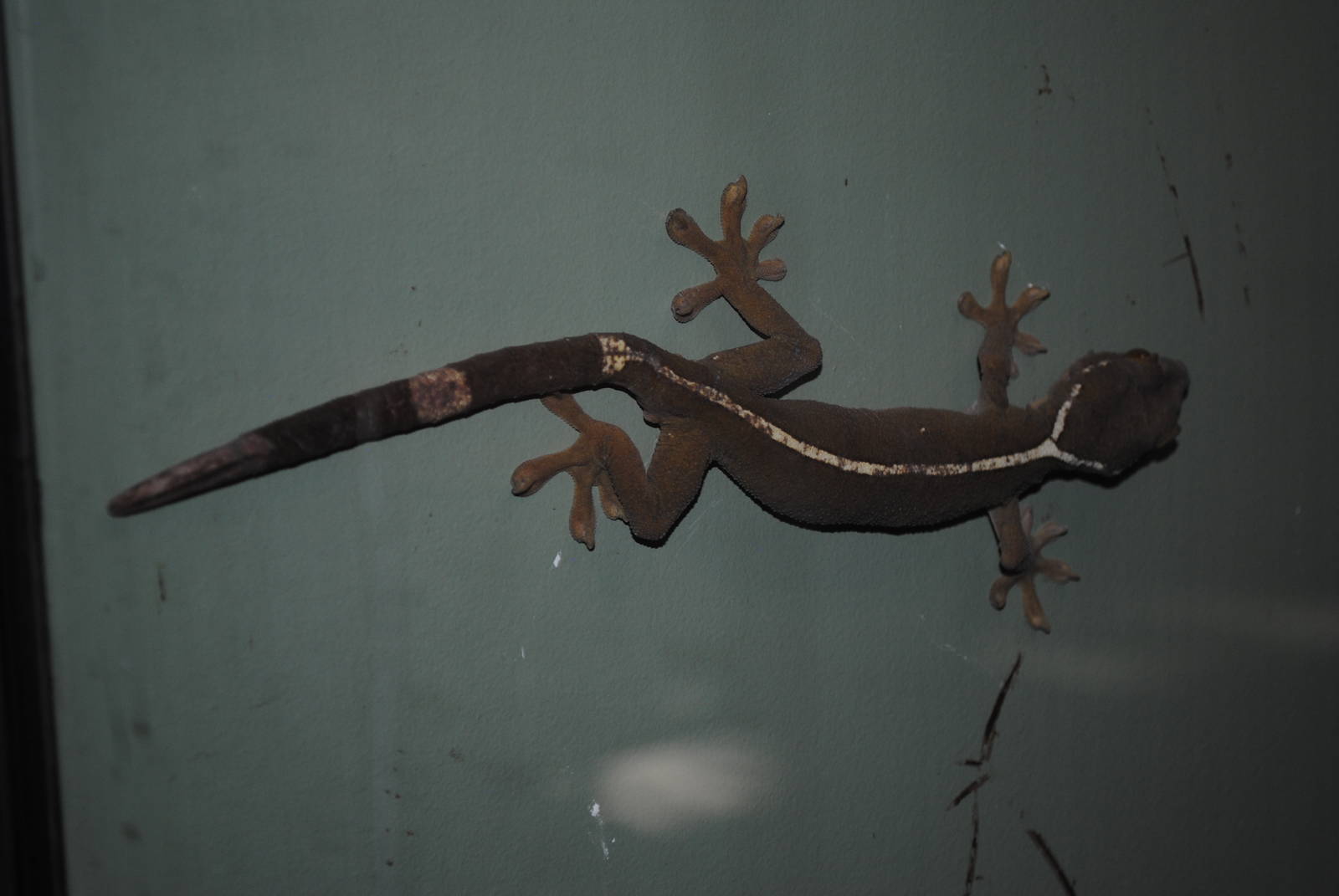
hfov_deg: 28.0
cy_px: 448
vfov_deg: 19.0
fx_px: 2681
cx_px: 670
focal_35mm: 72
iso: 200
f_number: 5.6
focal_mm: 48
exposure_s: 1/60
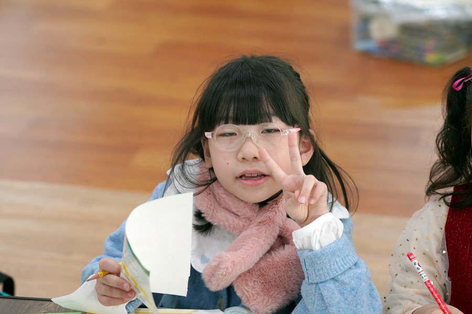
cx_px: 236
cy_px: 157
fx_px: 1403
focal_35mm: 107
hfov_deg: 19.1
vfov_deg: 12.8
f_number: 4
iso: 1000
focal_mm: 107
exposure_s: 1/160
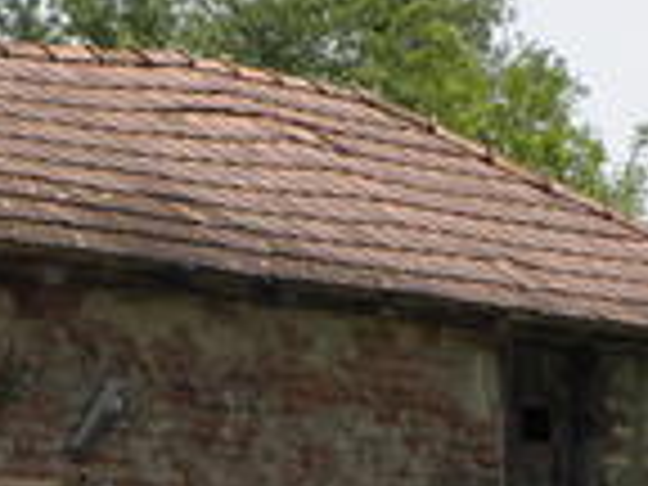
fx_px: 5242
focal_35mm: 280
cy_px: 536
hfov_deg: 7.0
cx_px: -27
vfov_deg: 5.3
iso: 64
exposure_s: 1/250
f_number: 5.6
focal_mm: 11.39
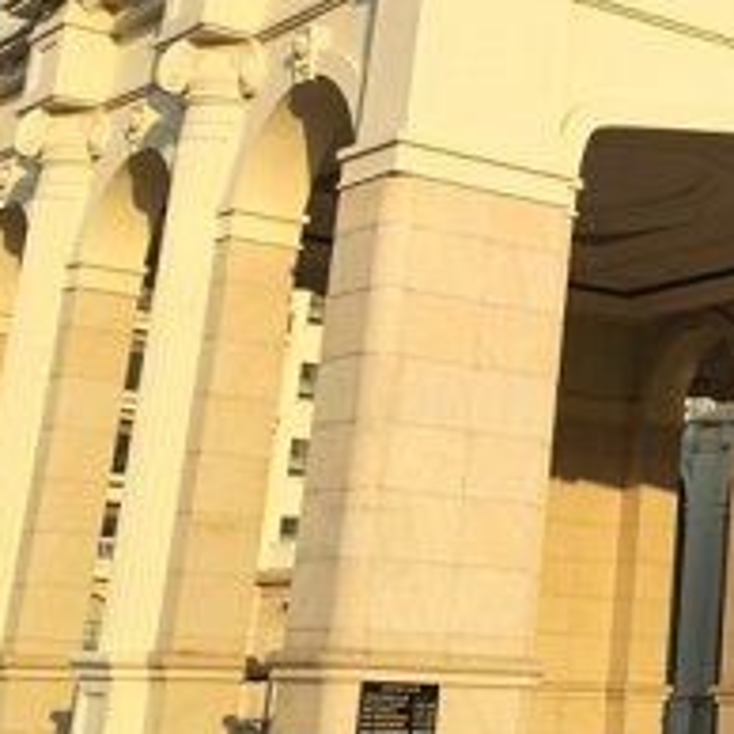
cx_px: 965
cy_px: 2
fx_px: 2039
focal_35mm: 85
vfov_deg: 19.8
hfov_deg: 18.9
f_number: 2.2
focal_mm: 4.5
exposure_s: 1/588
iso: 50
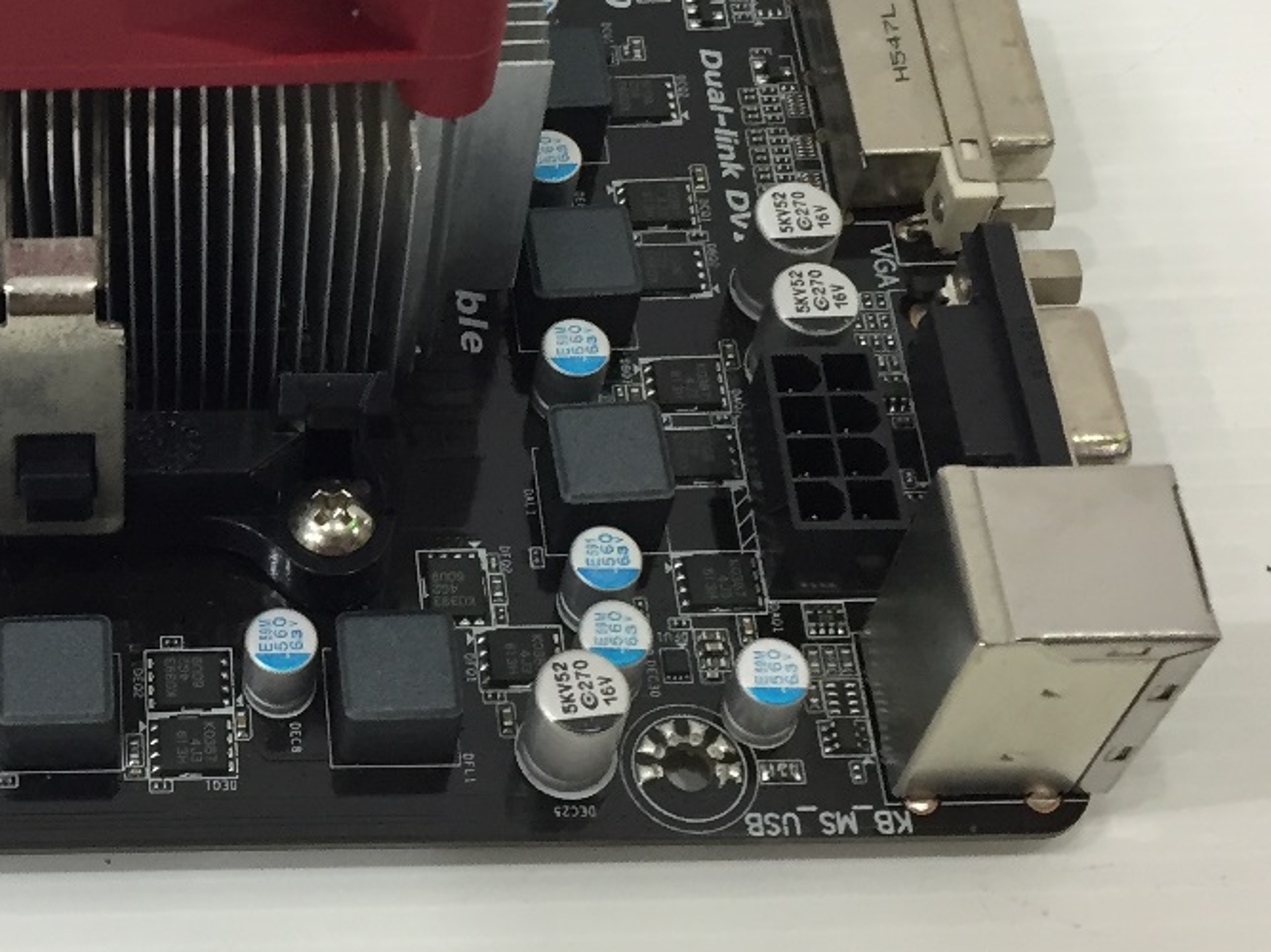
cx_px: 4
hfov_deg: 26.0
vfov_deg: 20.5
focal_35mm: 71
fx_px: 2606
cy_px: 192
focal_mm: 4.15
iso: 125
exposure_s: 1/33
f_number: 2.2
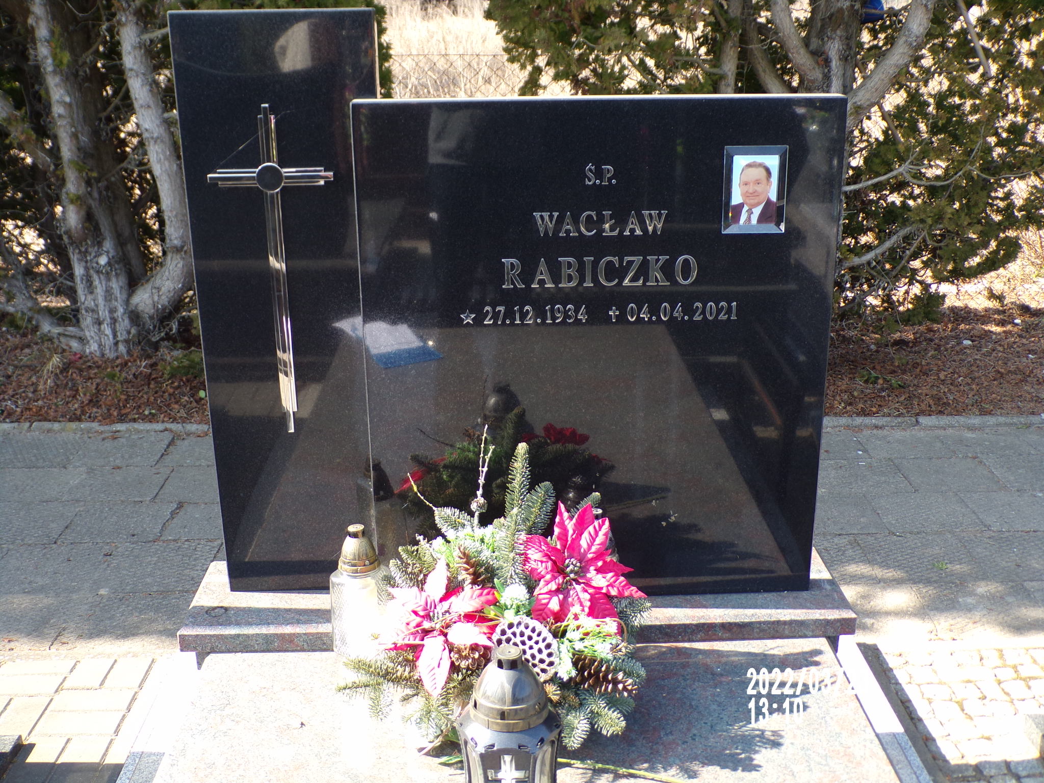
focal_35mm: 37
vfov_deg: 38.7
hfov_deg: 50.1
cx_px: 522
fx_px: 1116
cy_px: 392
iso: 80
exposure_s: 1/140
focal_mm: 6.6
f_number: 3.3
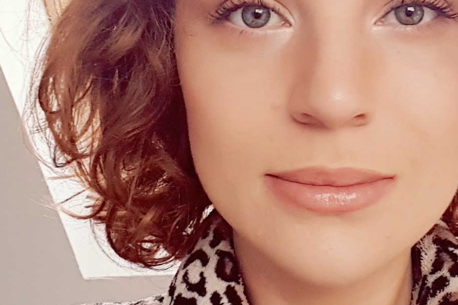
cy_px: 92
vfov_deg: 21.8
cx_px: 276
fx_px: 789
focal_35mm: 62
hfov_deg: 32.3
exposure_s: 1/33
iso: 64
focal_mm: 2.1
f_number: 1.7
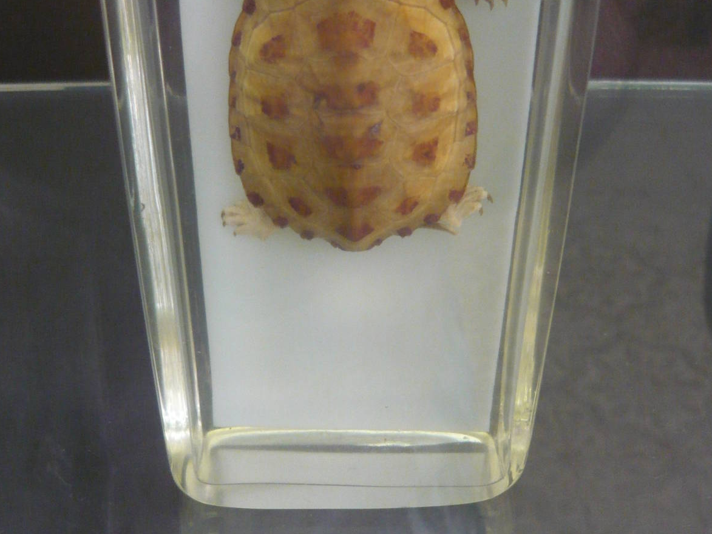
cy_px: 283
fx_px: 926
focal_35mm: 45
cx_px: 357
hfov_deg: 42.1
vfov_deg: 32.2
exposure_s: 1/15
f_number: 2.8
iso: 400
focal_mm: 5.5
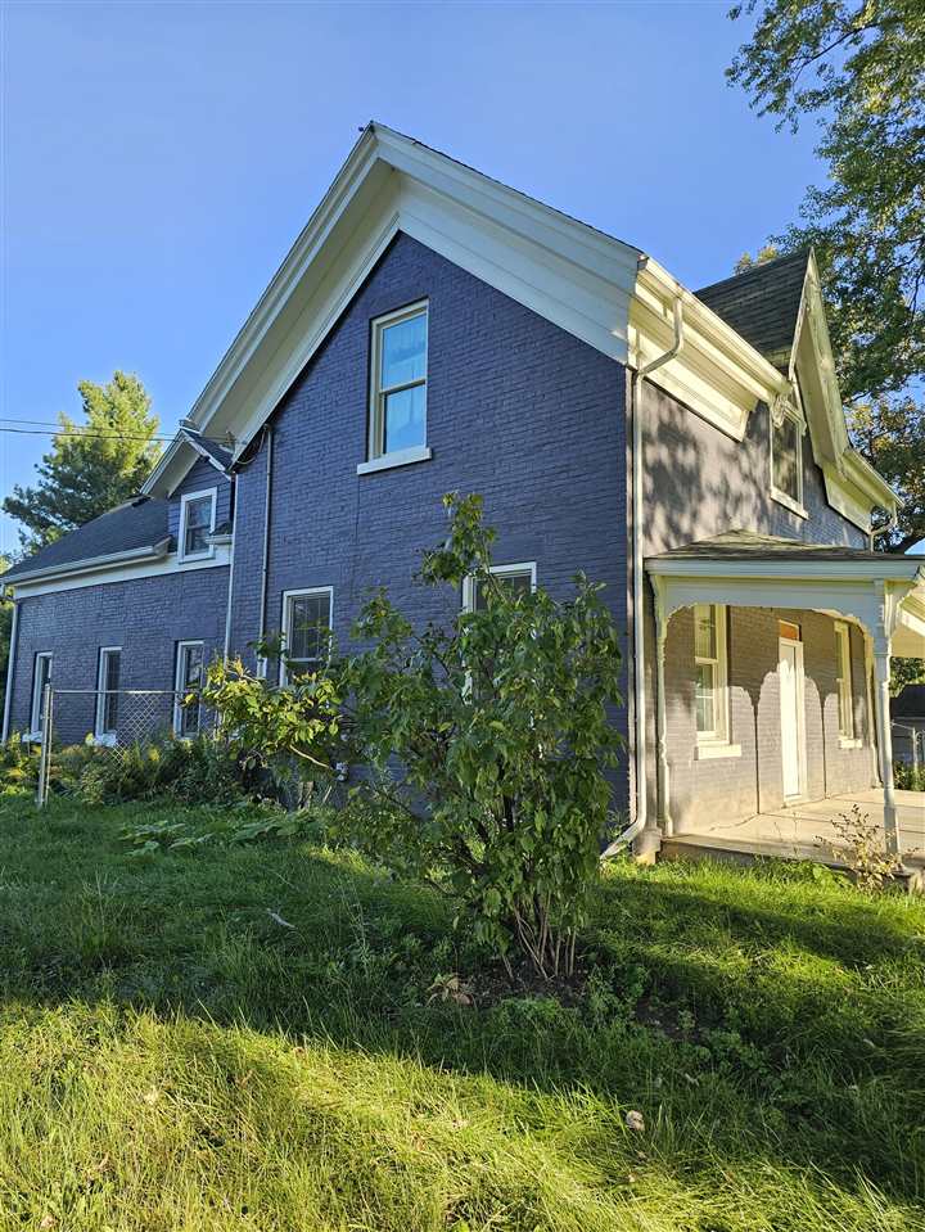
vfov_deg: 73.9
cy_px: 616
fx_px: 819
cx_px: 462
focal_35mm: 23
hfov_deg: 58.9
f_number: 1.7
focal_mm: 6.3
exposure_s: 1/180
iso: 16
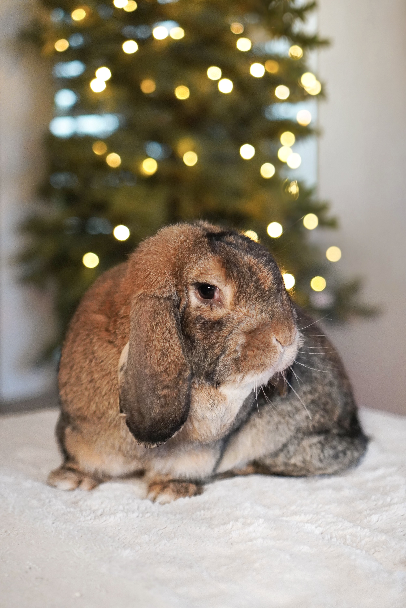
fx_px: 888
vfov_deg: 37.9
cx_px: 203
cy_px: 304
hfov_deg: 25.8
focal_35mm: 52
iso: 2500
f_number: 2
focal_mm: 35
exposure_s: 1/160
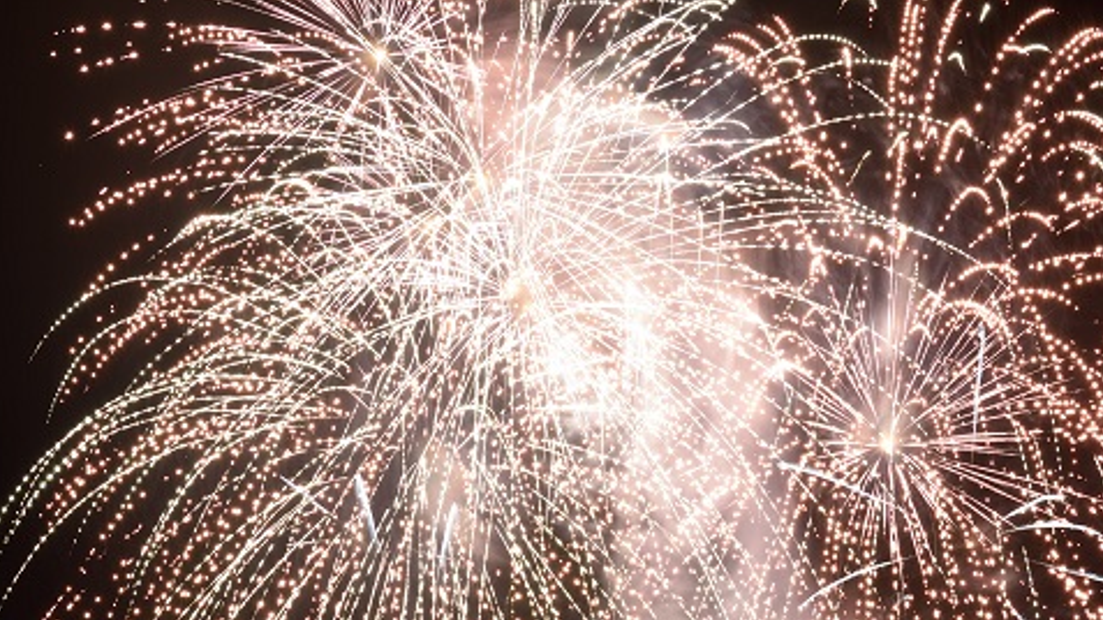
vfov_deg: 9.5
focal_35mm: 127
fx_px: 3707
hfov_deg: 16.9
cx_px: 682
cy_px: 532
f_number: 10
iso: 100
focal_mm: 55
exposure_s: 3.5
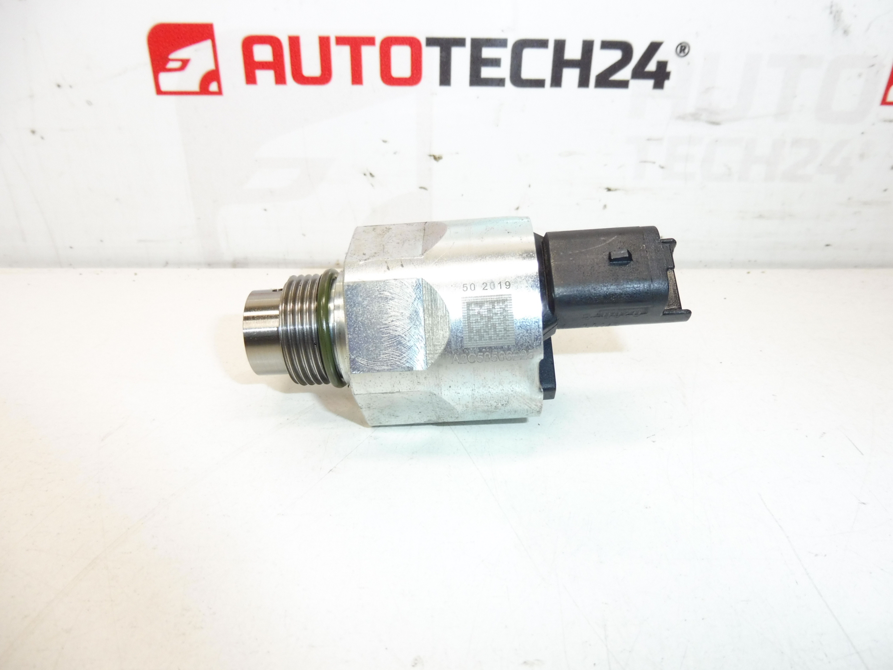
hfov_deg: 69.4
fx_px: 645
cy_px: 335
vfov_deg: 54.9
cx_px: 446
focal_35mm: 25
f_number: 3.5
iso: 200
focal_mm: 4.4
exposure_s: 1/200
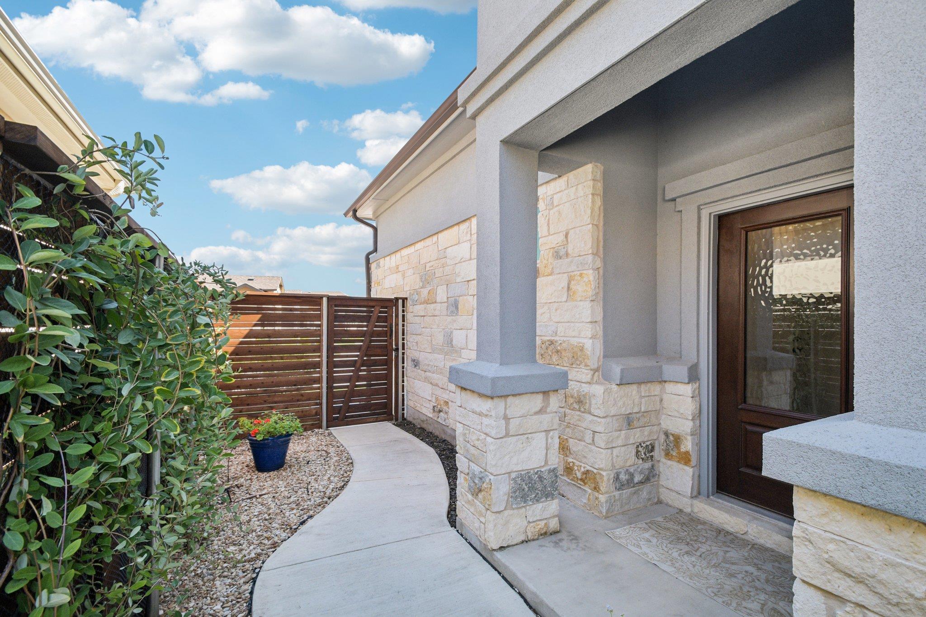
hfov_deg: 100.4
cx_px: 463
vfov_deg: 77.3
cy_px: 308
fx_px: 386
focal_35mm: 15
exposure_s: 1/125
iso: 400
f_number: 8
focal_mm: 10
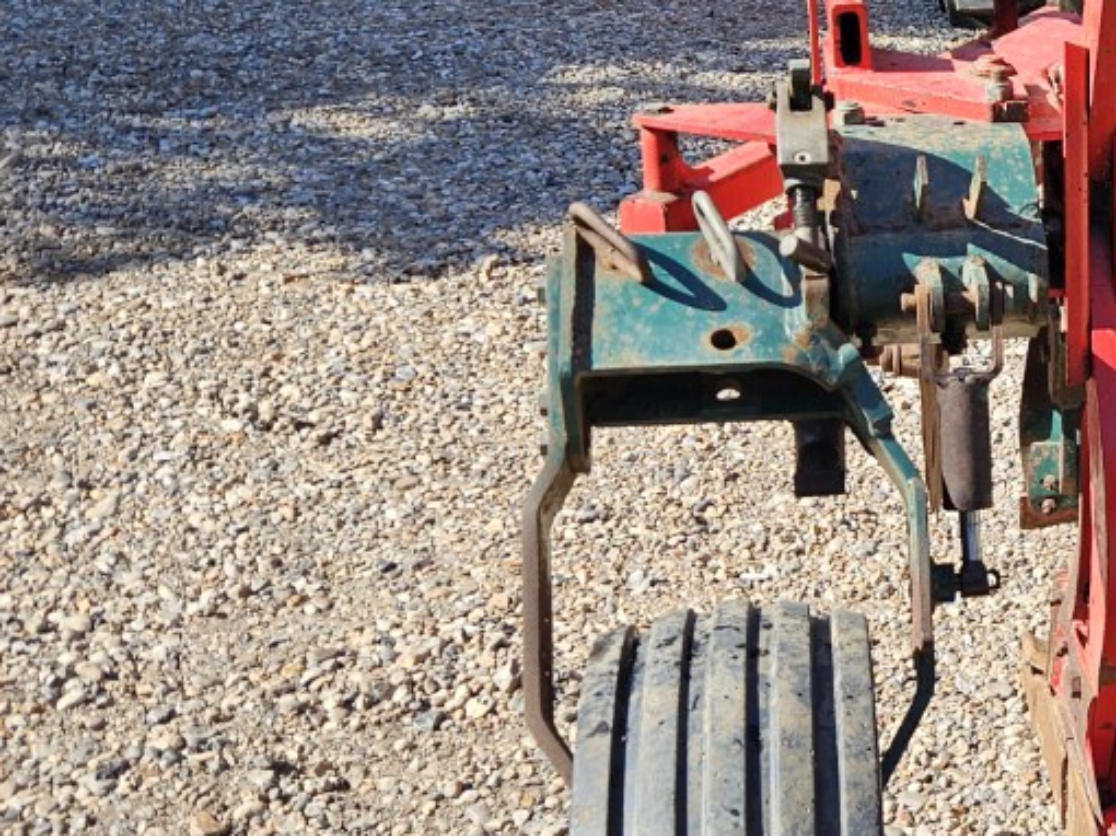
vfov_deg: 22.5
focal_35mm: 65
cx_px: 1322
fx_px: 2095
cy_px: 341
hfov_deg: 26.6
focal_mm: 5.4
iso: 25
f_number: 1.8
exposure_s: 1/841
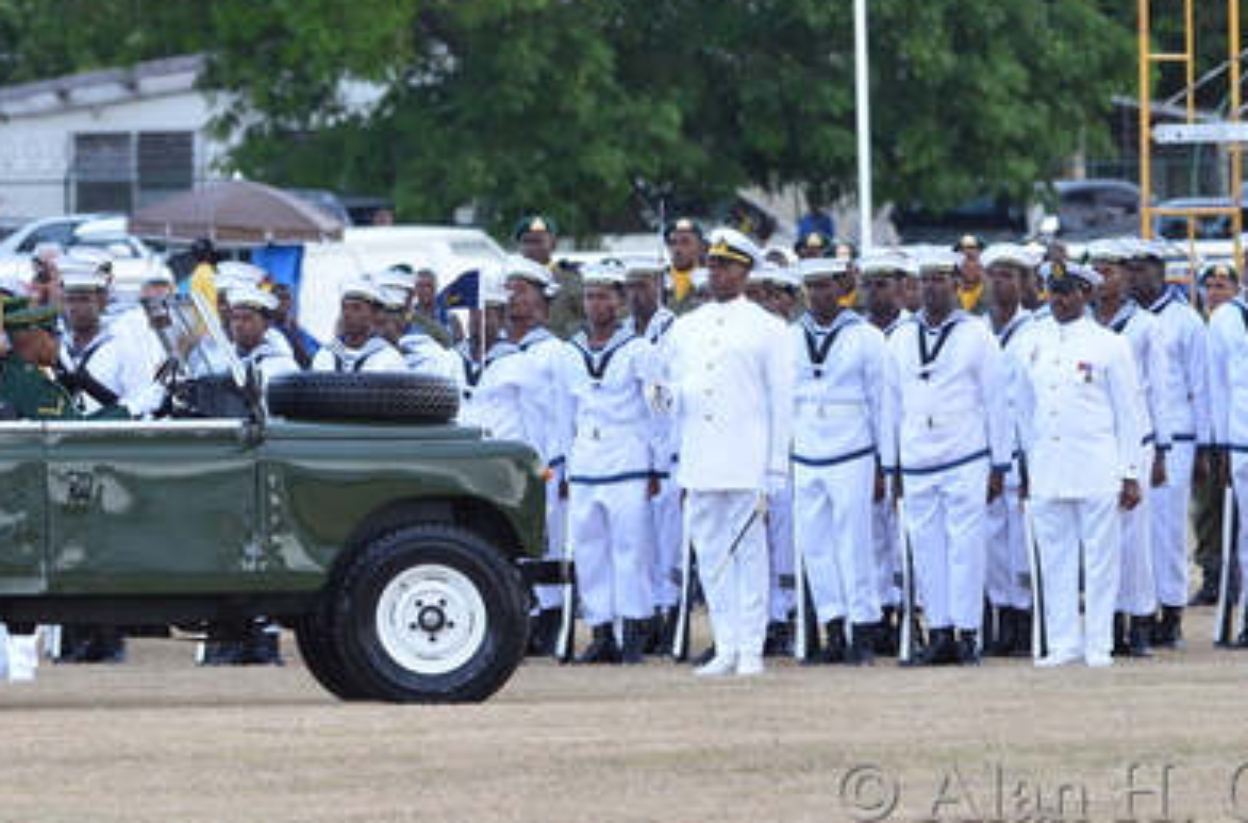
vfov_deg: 2.0
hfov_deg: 3.1
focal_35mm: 672
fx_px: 23221
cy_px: 129
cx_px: 466
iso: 800
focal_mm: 250
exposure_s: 1/640
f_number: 5.3
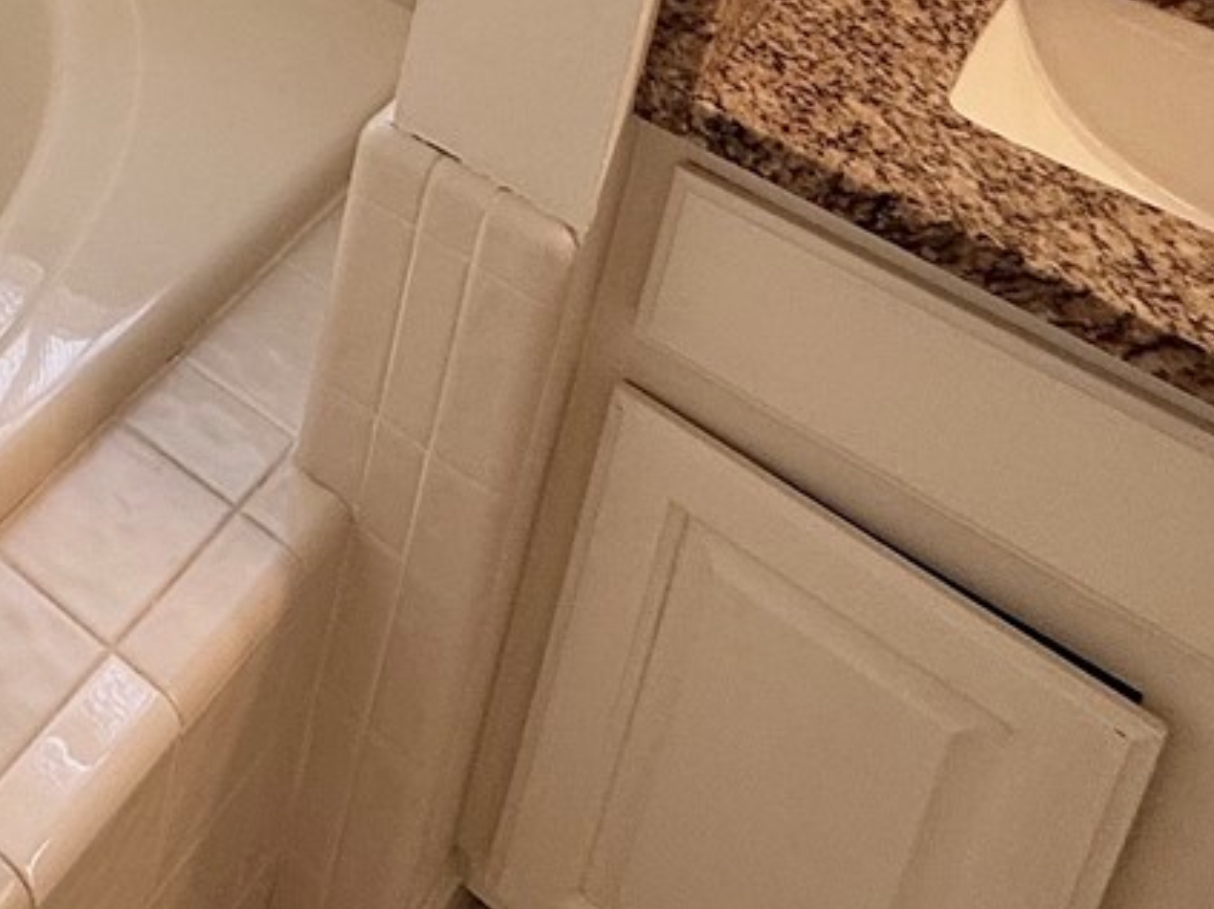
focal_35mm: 53
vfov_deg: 20.9
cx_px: -342
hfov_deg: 29.5
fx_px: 1858
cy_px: -628
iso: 64
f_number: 2.2
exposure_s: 1/120
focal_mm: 2.22
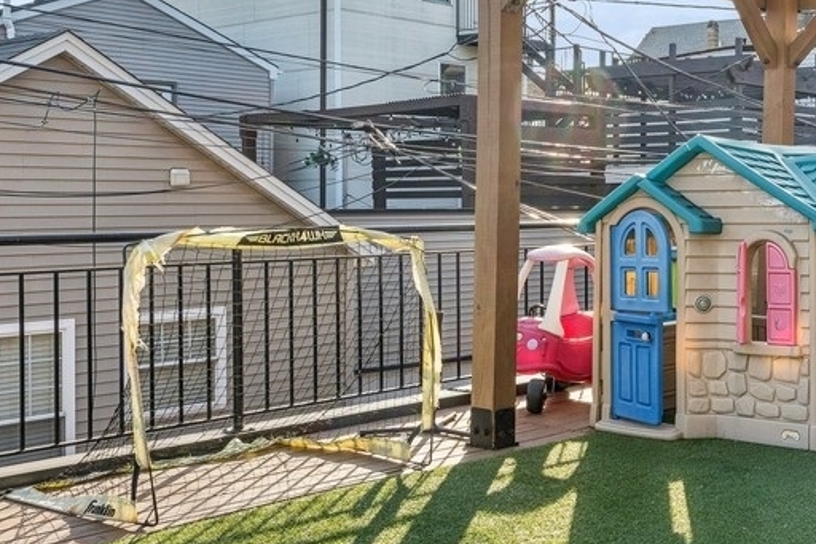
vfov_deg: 26.9
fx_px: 1133
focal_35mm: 50
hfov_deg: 36.7
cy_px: 233
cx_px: 759
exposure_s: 1/250
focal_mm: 16
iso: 320
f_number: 8
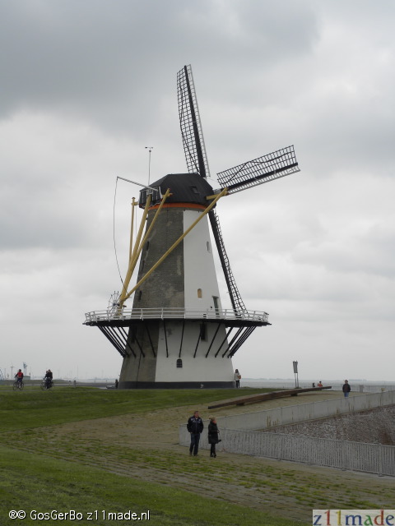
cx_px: 198
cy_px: 263
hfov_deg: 19.6
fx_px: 1141
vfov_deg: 26.0
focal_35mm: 75
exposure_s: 1/210
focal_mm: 13.4
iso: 64
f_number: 5.6
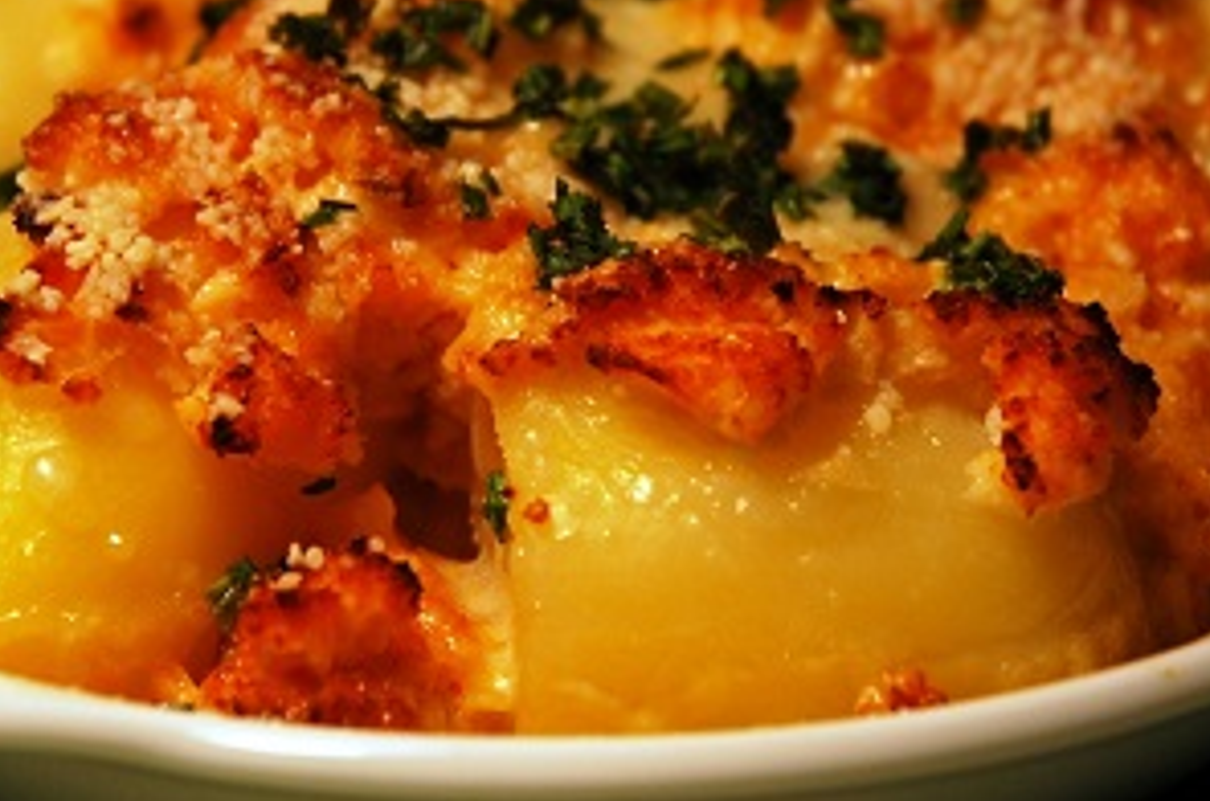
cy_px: 225
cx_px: 495
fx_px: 7144
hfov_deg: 9.7
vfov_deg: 6.4
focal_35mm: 213
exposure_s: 1/125
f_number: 4.5
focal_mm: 70
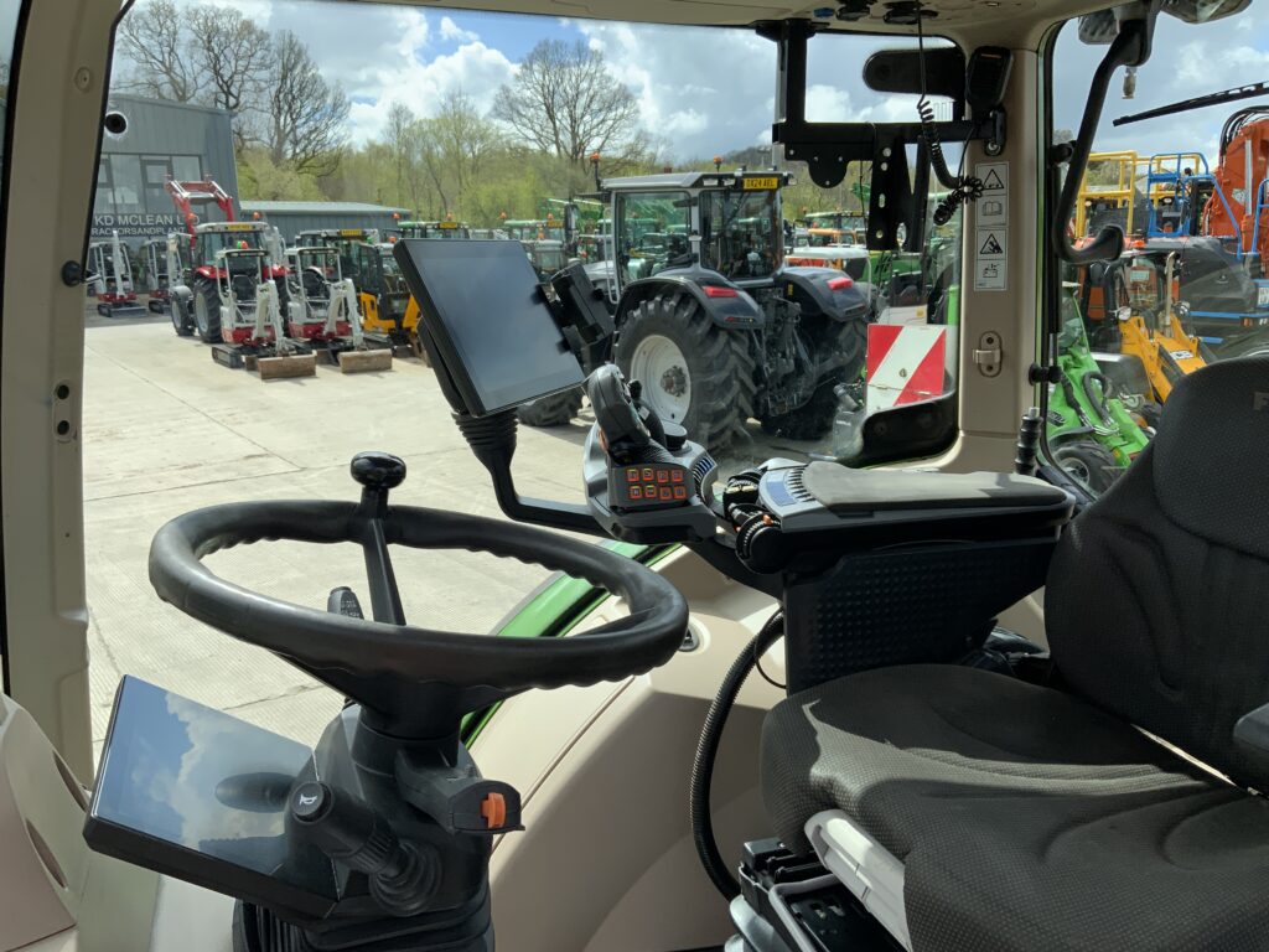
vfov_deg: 48.2
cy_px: 476
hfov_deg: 61.7
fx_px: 1063
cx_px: 634
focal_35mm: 29
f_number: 1.8
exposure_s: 1/1015
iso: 16
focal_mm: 3
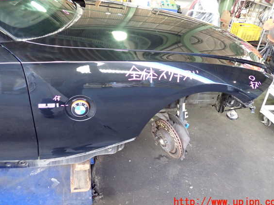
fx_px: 253
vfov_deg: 44.1
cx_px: 138
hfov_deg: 56.8
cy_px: 99
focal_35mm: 32
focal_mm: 5.4
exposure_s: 1/60
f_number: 2.3
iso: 640
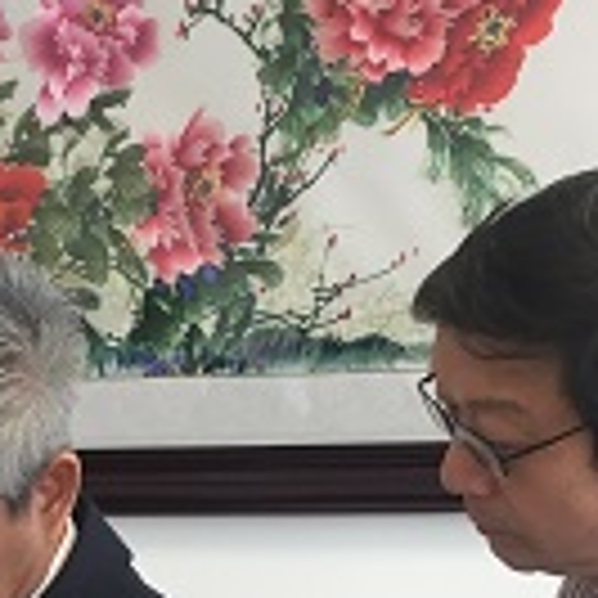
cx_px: -9
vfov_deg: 16.2
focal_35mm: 106
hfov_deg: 16.1
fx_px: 2072
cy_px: 531
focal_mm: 4.15
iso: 80
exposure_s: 1/33
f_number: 2.2
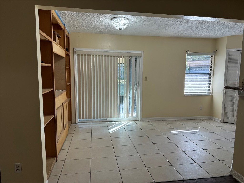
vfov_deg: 56.8
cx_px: 122
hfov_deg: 71.6
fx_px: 169
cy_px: 92
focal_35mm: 24
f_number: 1.78
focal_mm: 6.86
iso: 80
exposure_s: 1/120
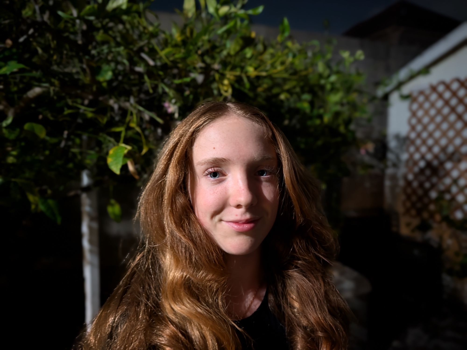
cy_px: 175
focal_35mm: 24
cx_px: 234
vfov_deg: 56.8
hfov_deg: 71.6
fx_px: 324
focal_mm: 6.9
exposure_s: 1/9.95
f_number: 1.68
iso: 2199
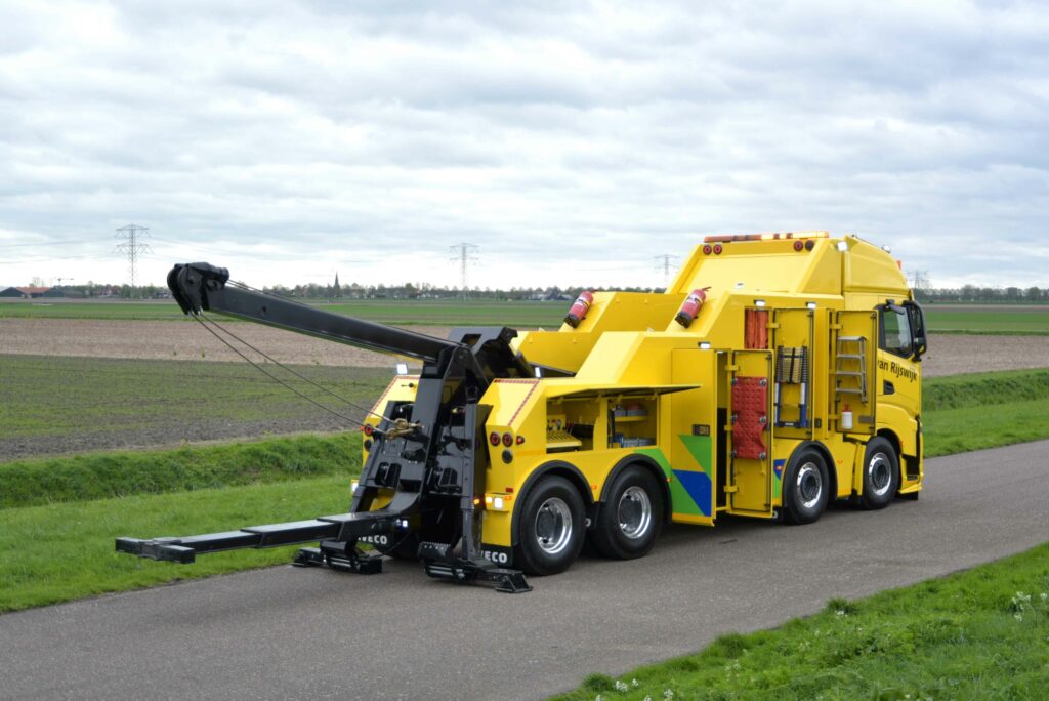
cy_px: 350
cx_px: 524
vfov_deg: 27.0
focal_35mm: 50
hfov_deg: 39.6
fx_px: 1458
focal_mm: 50
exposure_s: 1/500
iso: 320
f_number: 4.8
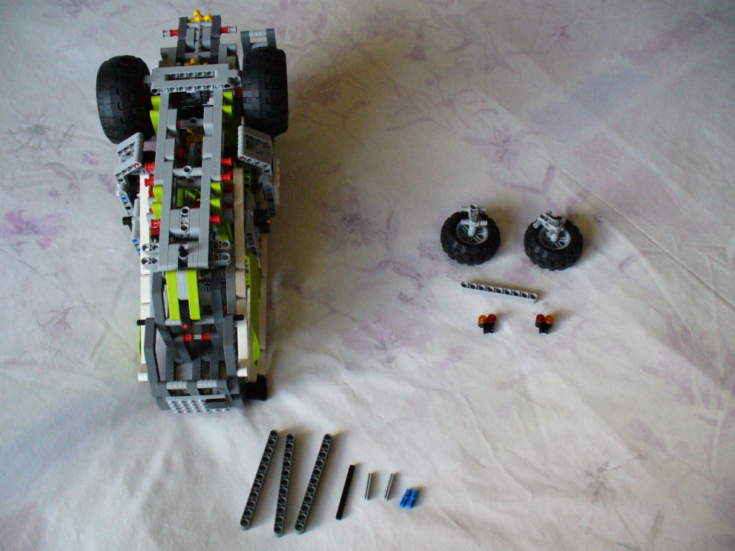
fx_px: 786
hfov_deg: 50.1
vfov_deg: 38.7
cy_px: 276
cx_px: 368
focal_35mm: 37
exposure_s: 1/160
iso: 400
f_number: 2.8
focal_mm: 6.1
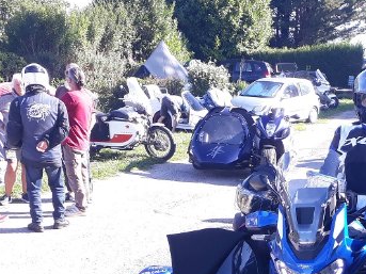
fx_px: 666
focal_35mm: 63
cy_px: 296
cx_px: 300
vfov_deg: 22.1
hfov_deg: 29.9
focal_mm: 3.6
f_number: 1.9
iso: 40
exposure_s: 1/211
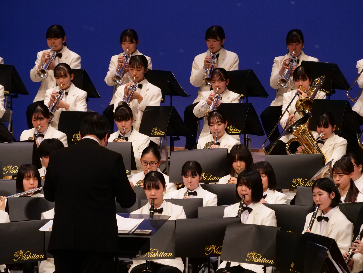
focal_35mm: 300
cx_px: 182
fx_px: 3146
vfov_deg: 5.0
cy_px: 136
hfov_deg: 6.6
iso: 3200
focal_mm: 150
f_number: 6.3
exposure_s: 1/200
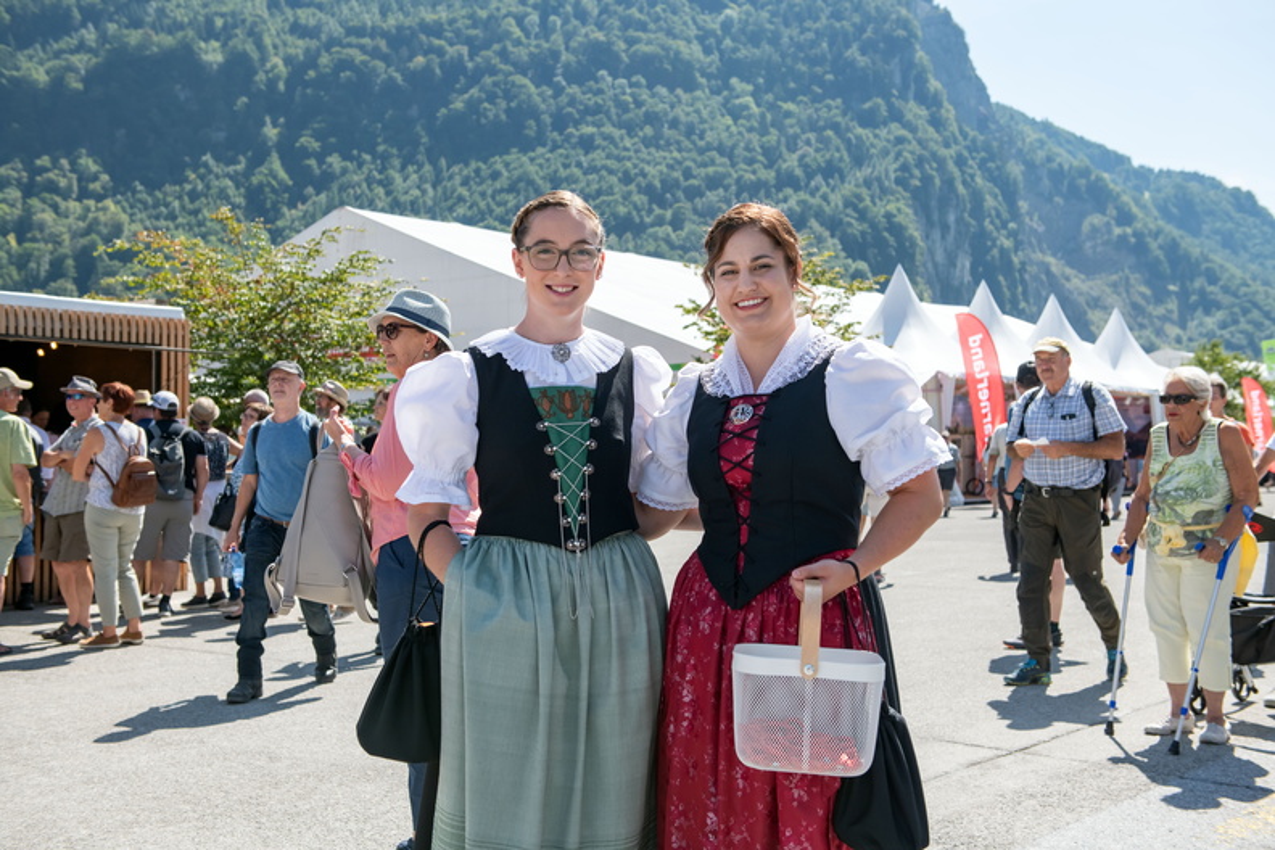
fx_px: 1558
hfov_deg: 44.5
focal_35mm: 44
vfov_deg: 30.5
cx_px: 638
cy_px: 425
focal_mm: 44
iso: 400
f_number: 5.6
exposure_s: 1/1000
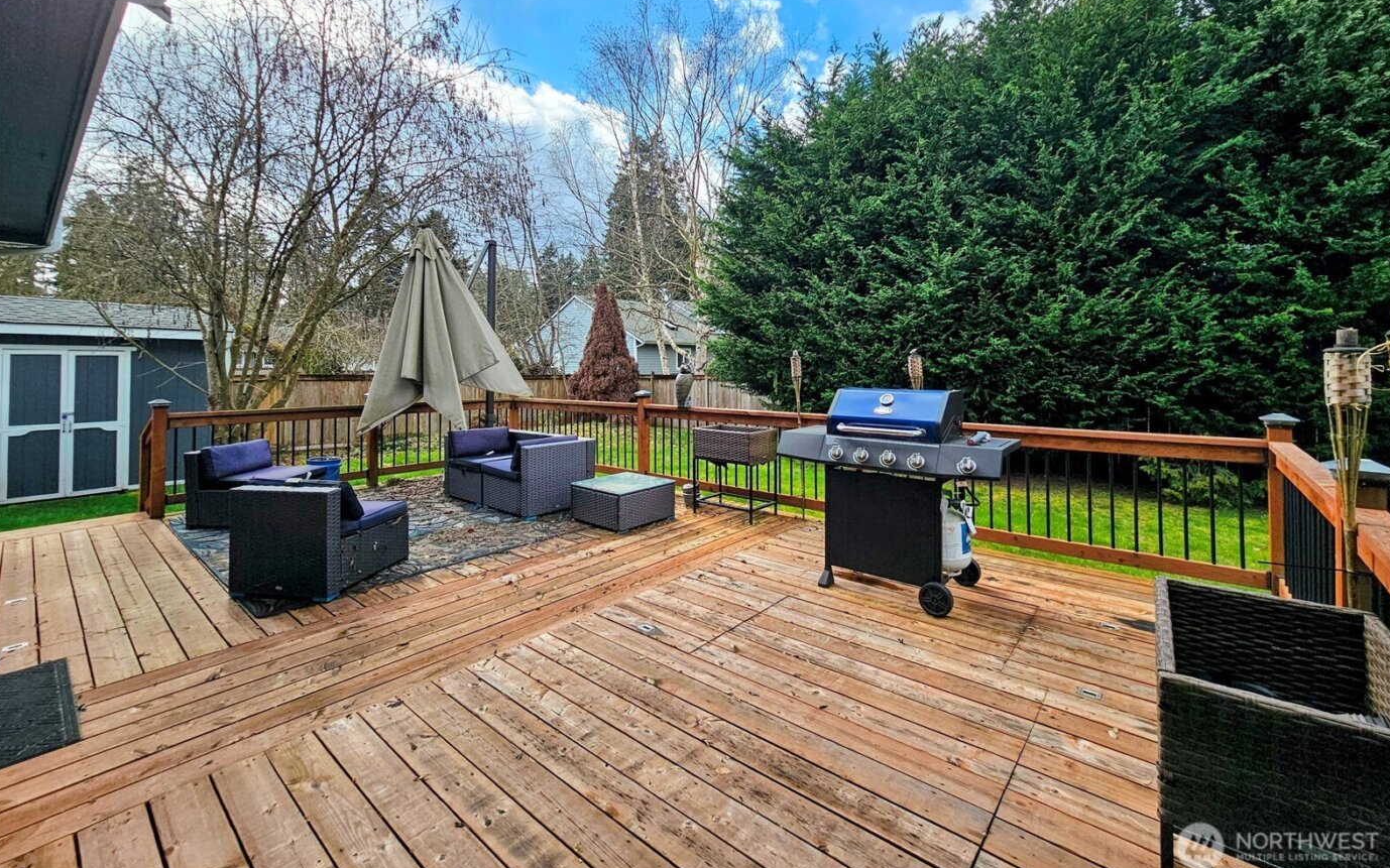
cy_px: 353
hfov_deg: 105.3
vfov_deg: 77.8
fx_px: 530
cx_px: 699
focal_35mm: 14
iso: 50
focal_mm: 2.2
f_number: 2.2
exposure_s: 1/1139
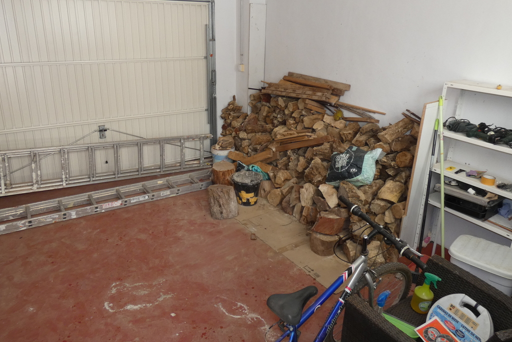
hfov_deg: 69.4
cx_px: 264
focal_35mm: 26
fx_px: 370
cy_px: 145
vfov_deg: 49.4
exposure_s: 1/60
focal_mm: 3.6
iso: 125
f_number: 2.8
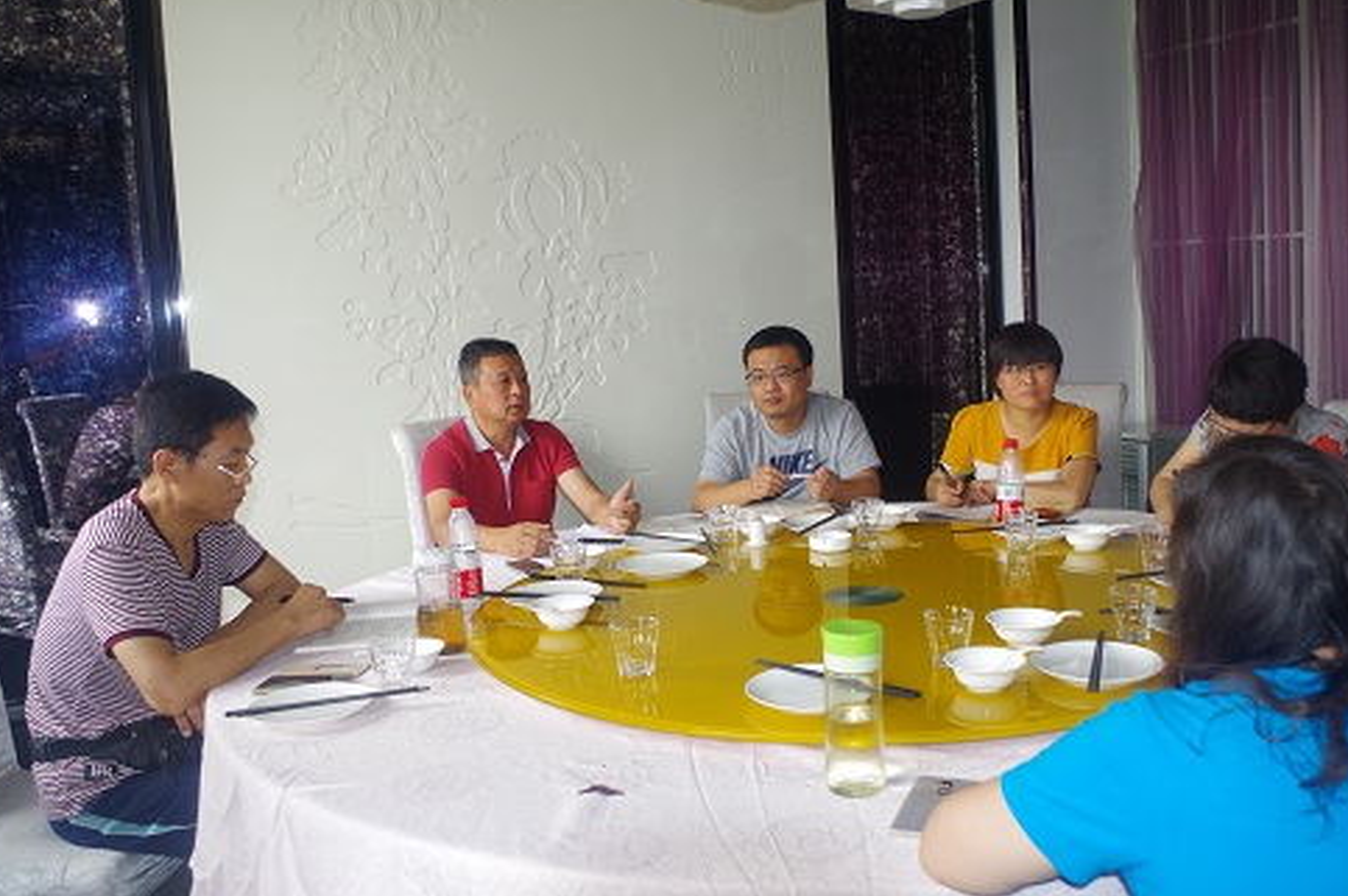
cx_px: 731
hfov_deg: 60.2
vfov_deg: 42.2
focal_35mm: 31
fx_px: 1160
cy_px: 409
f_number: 4.5
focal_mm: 18
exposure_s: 1/180
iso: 800
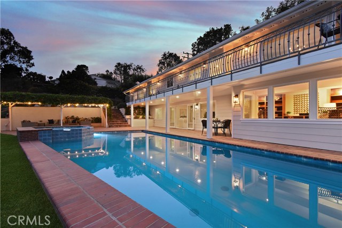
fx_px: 143
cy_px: 114
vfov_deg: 77.4
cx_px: 171
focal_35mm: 15
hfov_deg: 100.4
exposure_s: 1/5
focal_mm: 10
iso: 1250
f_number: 8
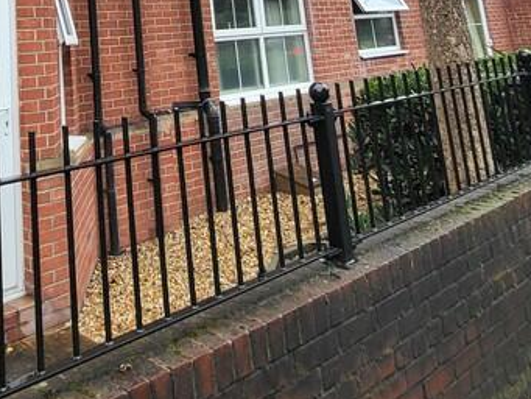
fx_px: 598
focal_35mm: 39
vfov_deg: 30.6
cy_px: -92
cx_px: 95
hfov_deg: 45.1
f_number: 2.2
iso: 50
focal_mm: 1.74
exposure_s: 1/100
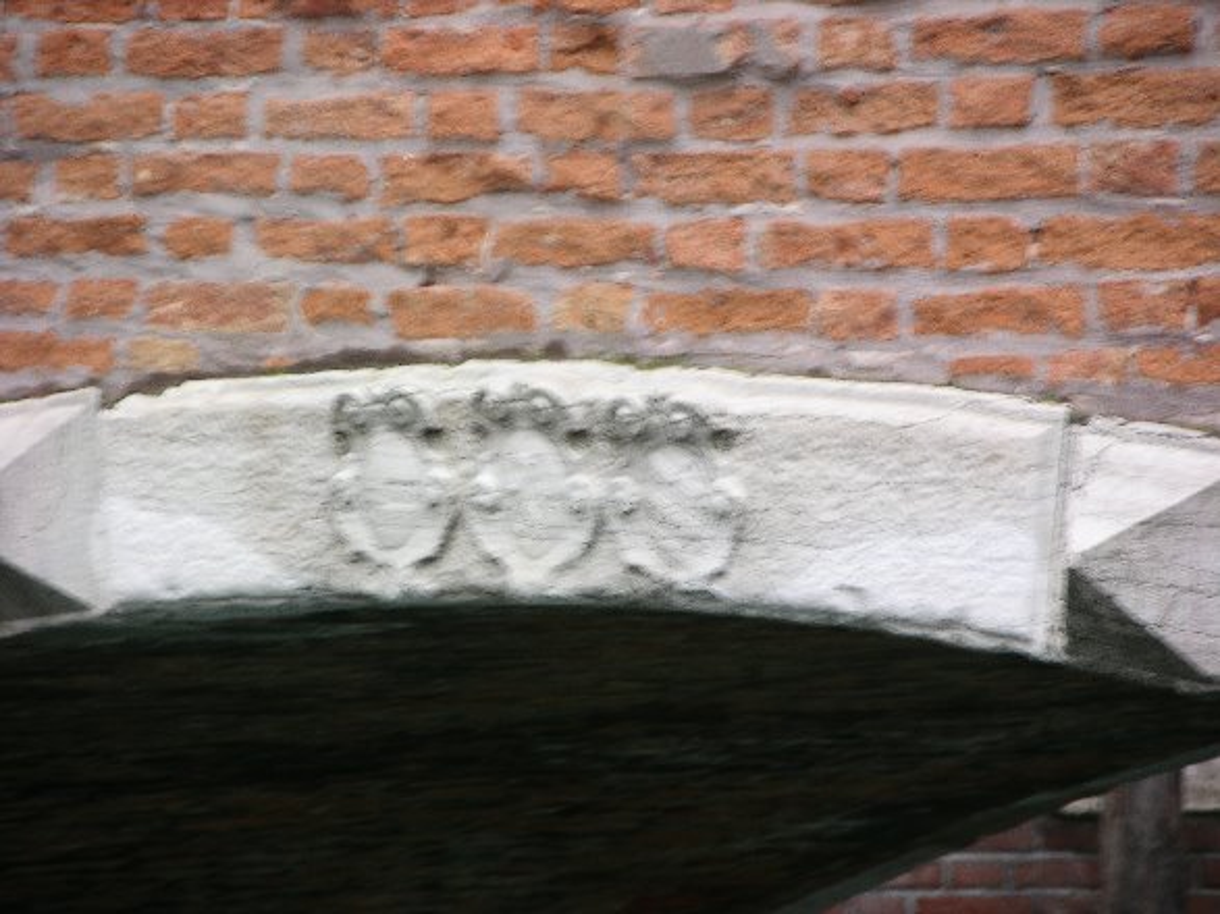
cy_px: 457
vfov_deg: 5.3
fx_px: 9866
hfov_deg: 7.1
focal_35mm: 280
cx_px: 610
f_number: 4.2
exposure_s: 1/19.6
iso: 50
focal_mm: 71.2
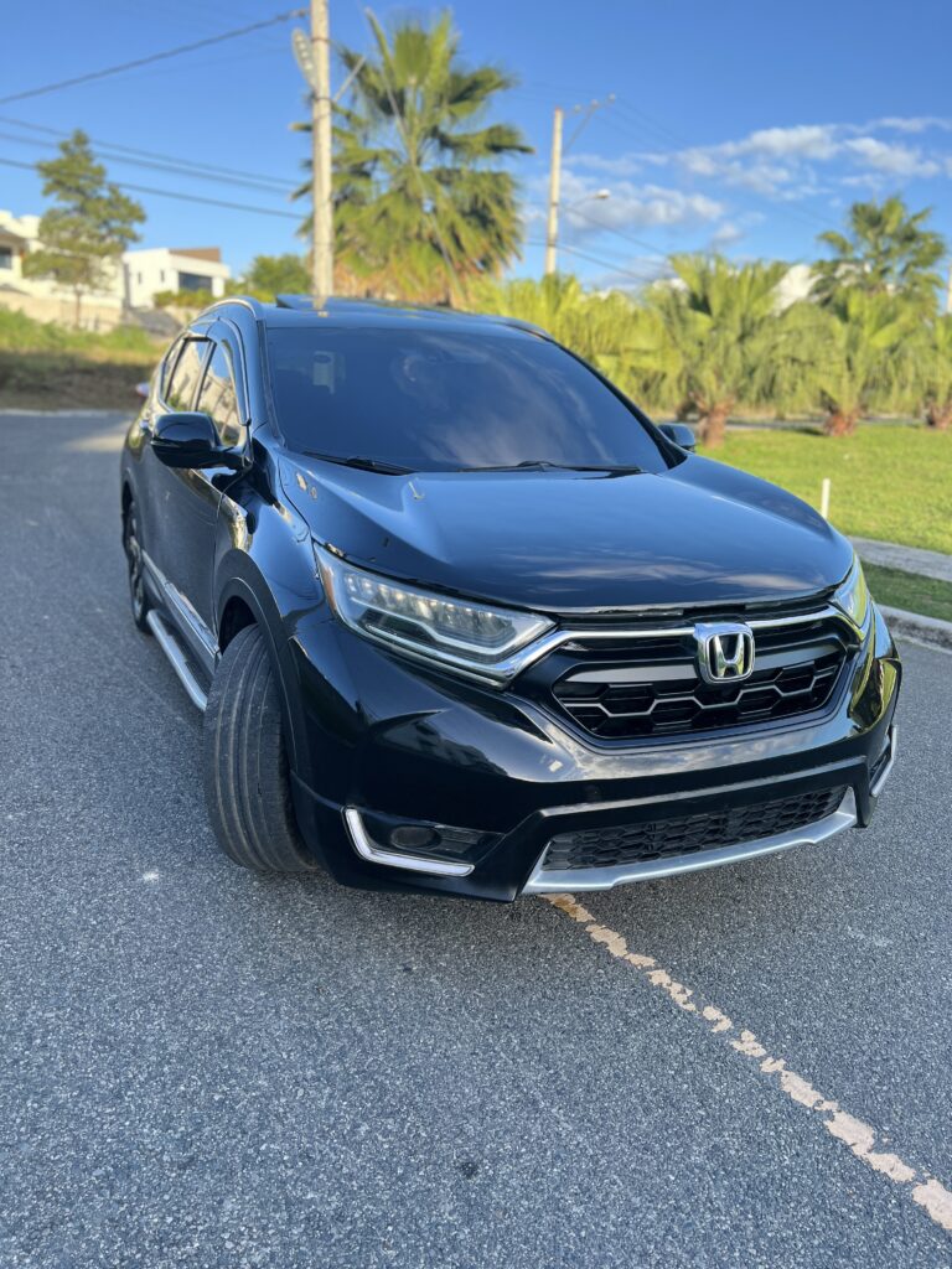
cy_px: 634
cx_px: 476
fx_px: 953
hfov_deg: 53.1
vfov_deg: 67.3
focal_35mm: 26
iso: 50
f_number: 1.5
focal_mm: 5.7
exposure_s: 1/974
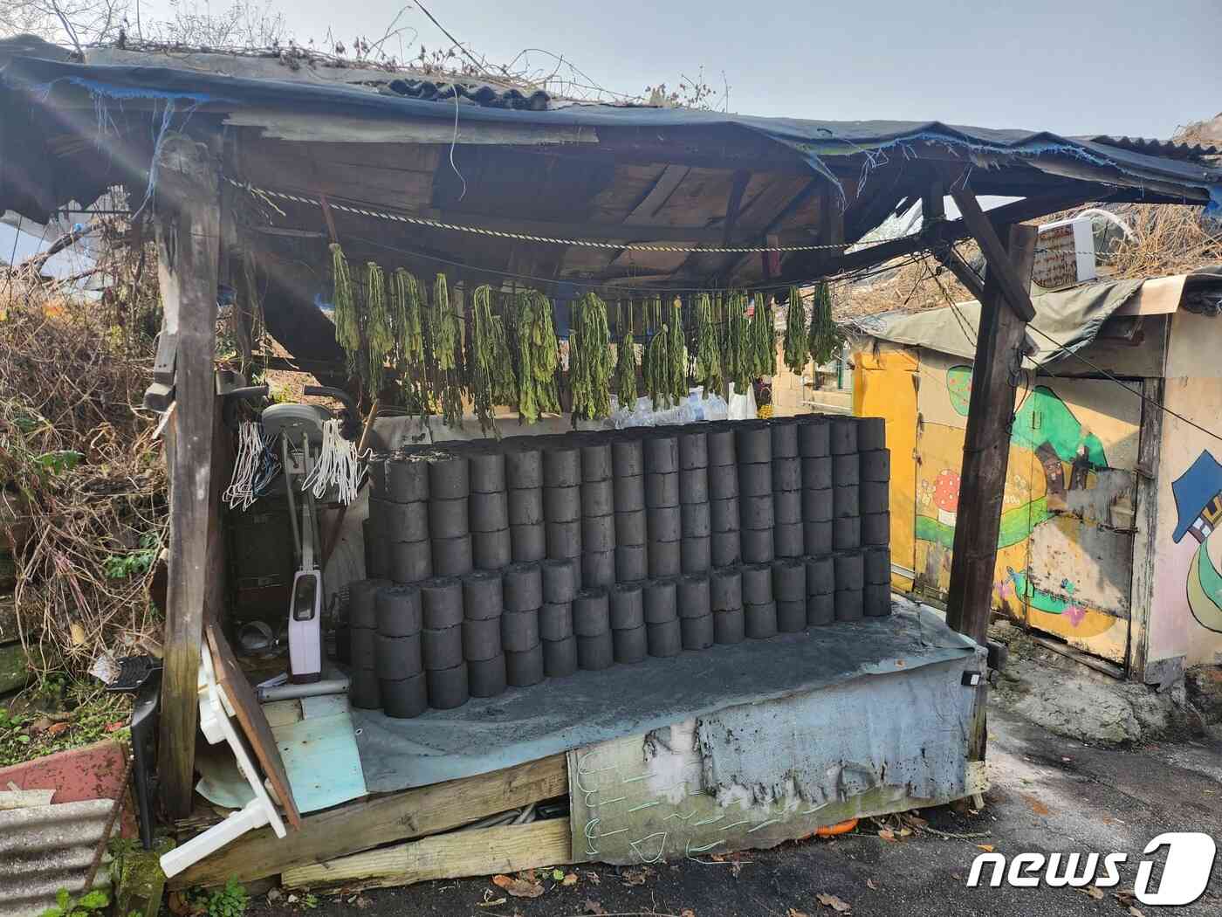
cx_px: 611
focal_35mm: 24
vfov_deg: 56.8
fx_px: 847
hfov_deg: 71.6
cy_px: 458
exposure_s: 1/647
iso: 50
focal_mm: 5
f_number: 1.8
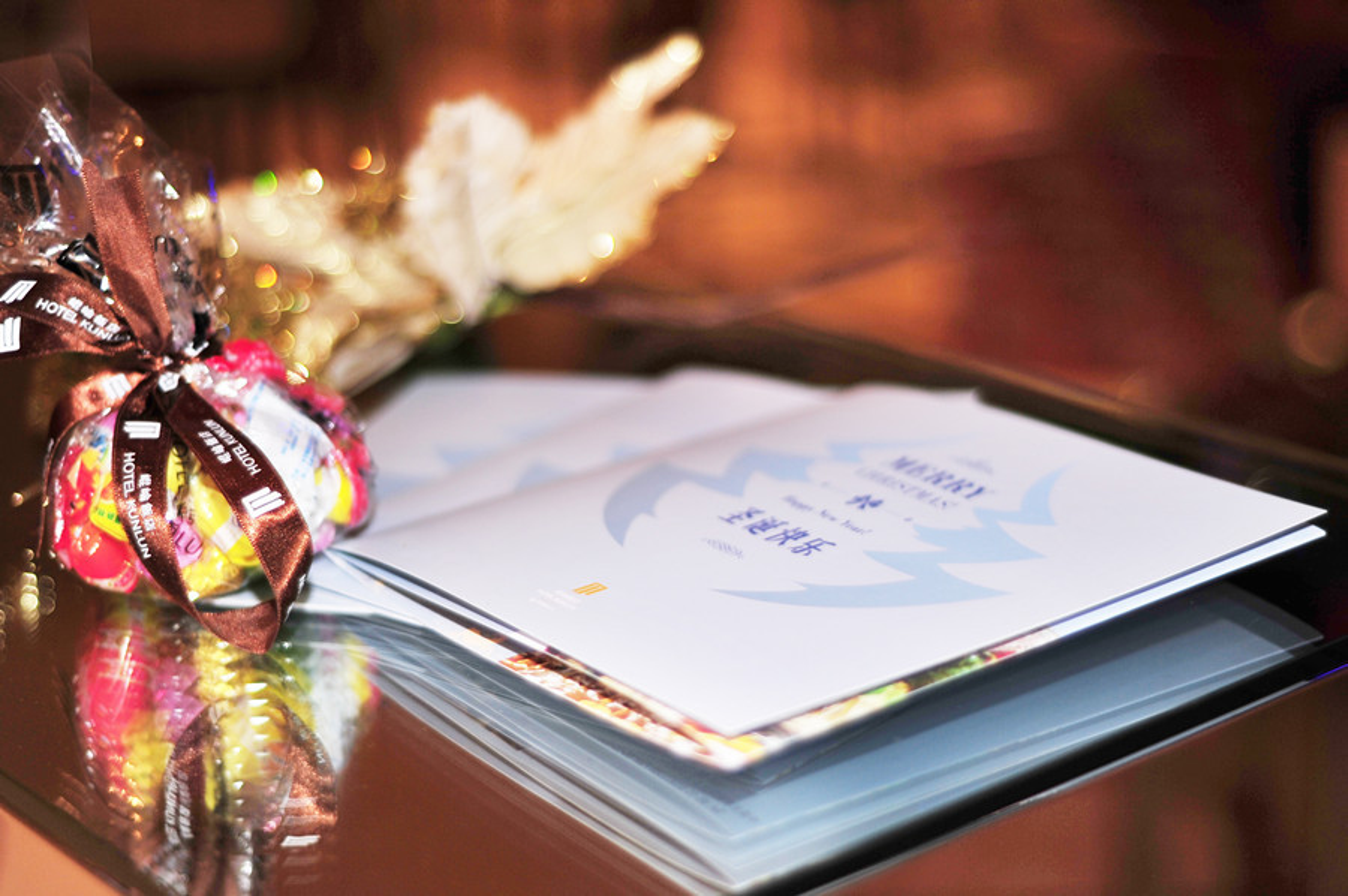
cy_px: 448
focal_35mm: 50
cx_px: 674
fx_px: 1870
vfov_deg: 26.9
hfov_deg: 39.6
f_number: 1.8
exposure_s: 1/125
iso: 200
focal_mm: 50
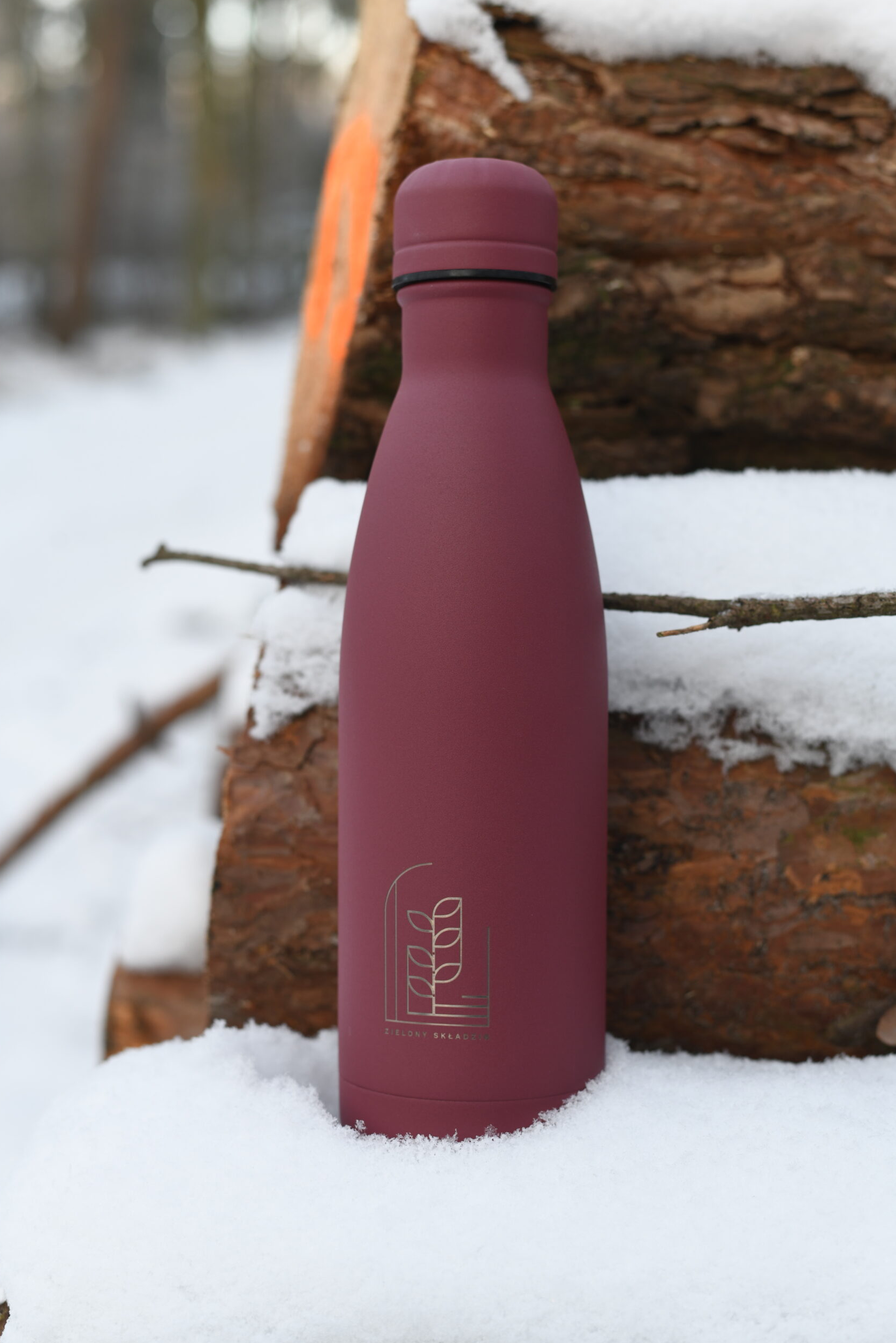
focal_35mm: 51
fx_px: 1903
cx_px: 449
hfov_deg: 26.5
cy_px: 677
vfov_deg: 38.9
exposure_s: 1/80
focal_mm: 50
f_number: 5
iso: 200
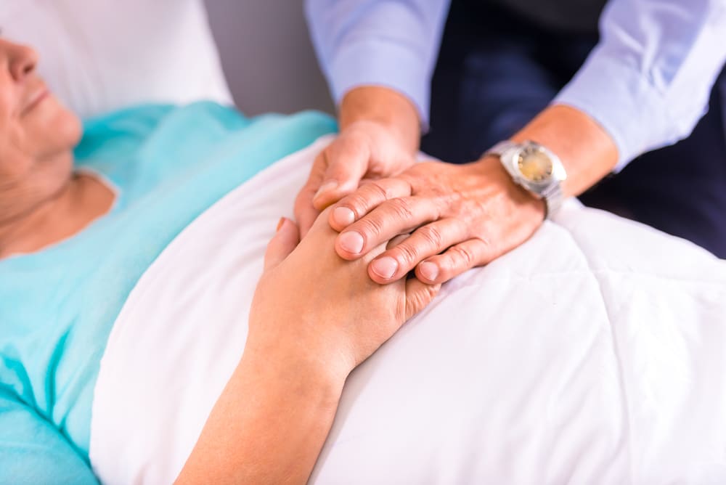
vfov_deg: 11.8
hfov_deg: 17.6
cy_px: 242
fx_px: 2341
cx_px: 363
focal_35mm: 116
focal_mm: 116
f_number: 2.8
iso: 320
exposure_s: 1/400
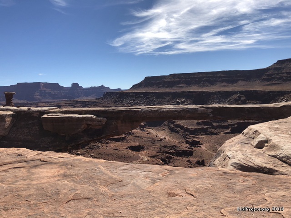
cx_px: 146
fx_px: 244
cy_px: 109
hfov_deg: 61.7
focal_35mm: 29
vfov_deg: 48.2
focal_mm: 3.99
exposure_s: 1/3205
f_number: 1.8
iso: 20
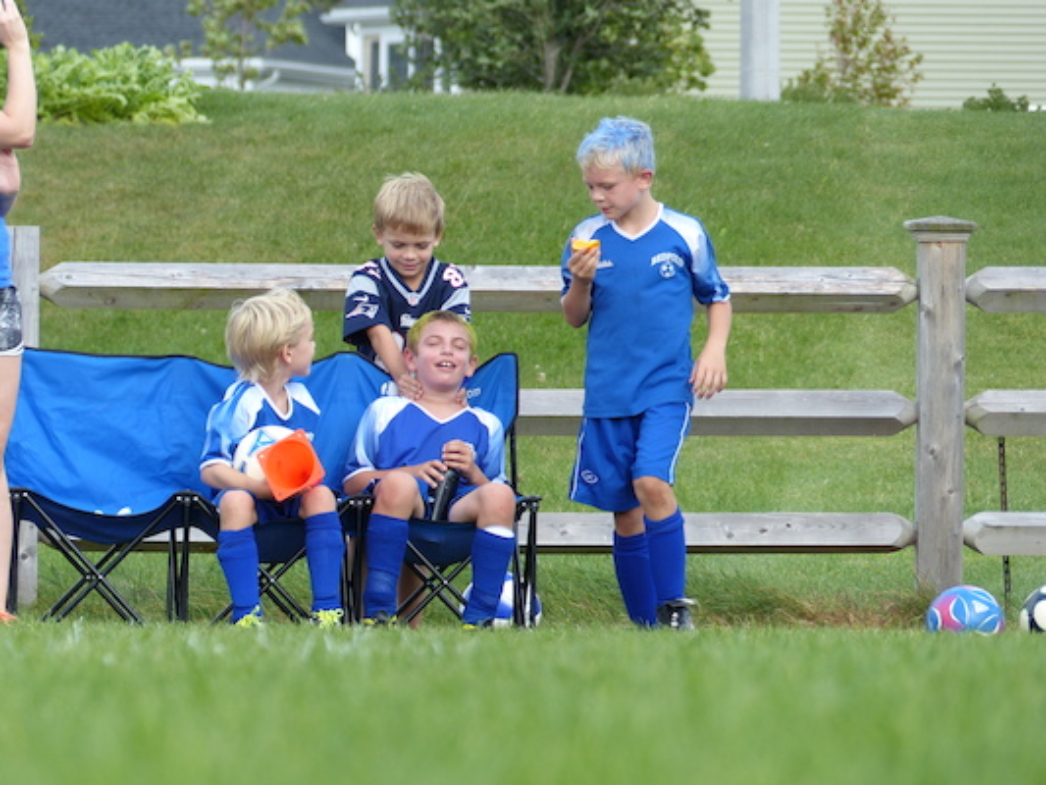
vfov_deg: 2.5
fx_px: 17742
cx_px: 523
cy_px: 392
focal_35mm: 587
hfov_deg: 3.4
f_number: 4
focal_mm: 105.6
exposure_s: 1/250
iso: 100
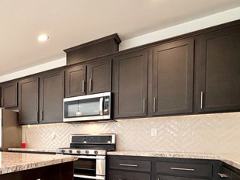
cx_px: -2
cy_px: 145
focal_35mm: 29
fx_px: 201
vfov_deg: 45.7
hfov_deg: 49.6
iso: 160
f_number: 2.2
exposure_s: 1/120
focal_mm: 2.22
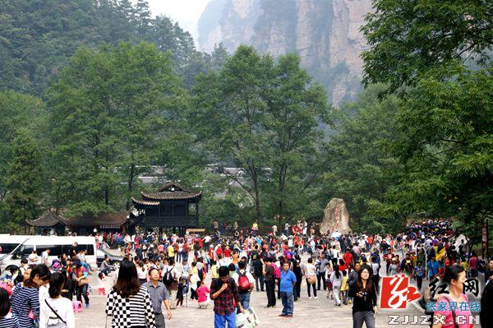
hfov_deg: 29.9
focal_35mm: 68
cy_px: 164
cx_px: 246
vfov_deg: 20.1
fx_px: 924
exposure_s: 1/160
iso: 400
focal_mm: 45
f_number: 11
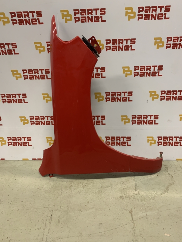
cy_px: 121
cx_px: 91
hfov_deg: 53.1
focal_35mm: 26
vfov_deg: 67.3
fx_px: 182
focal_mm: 4.25
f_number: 1.8
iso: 250
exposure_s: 1/40
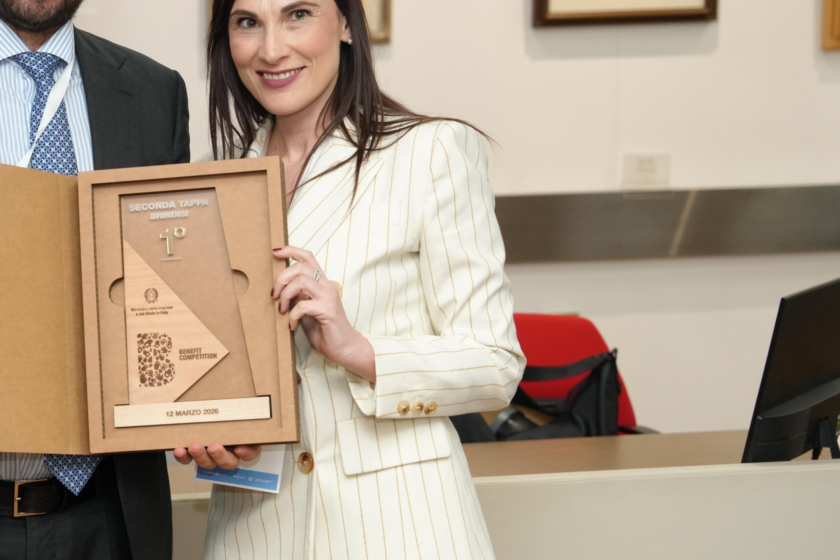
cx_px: 157
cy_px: 197
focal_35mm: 105
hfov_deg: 19.2
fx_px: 2450
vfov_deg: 13.0
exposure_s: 1/200
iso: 2000
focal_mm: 58
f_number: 4
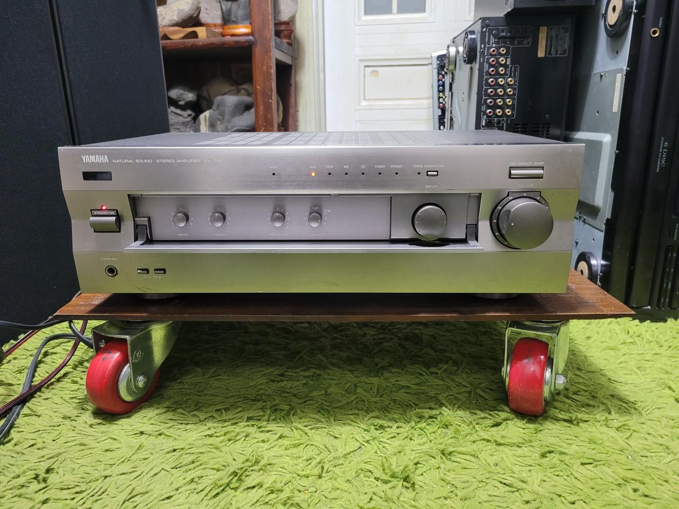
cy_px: 254
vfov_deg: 53.1
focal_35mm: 26
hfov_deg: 67.3
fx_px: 510
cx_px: 340
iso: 320
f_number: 1.8
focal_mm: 5.4
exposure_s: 1/40
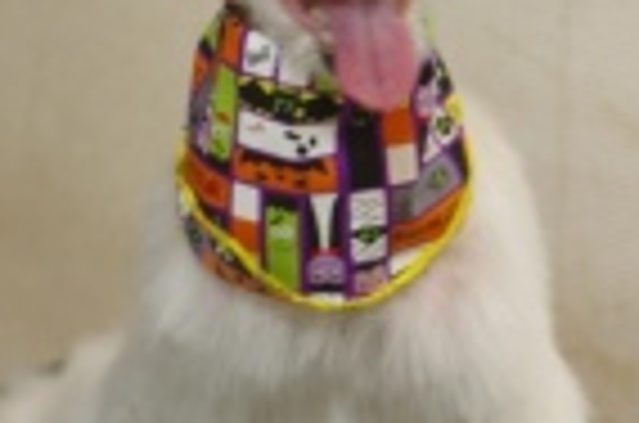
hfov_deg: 6.5
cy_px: -68
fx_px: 5596
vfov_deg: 4.3
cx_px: 270
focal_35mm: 316
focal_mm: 75
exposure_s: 1/60
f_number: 2.8
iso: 320
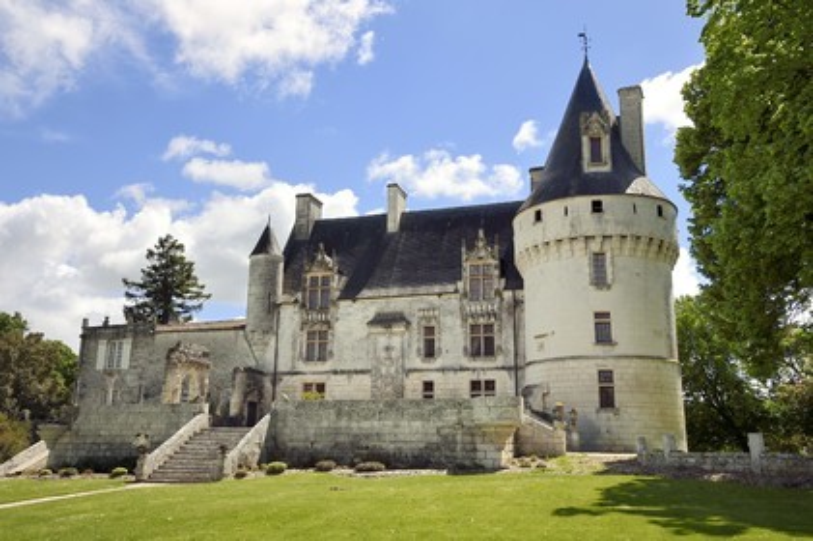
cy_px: 270
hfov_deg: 55.8
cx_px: 406
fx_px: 767
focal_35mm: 34
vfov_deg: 38.8
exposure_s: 1/250
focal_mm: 34
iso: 200
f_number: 16
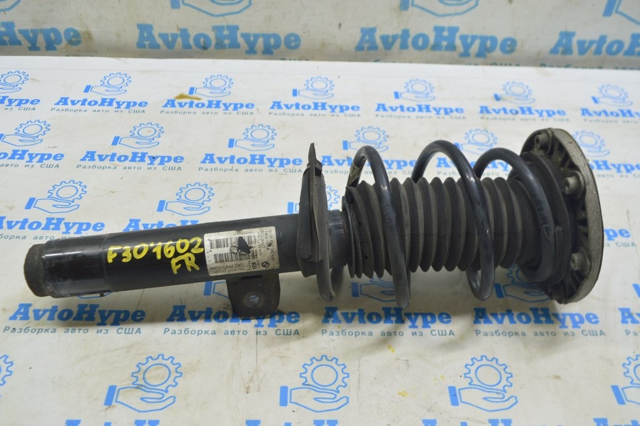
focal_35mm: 36
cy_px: 213
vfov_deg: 36.8
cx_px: 320
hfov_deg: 53.2
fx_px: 639
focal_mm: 24
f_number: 5.6
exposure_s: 1/20
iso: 400
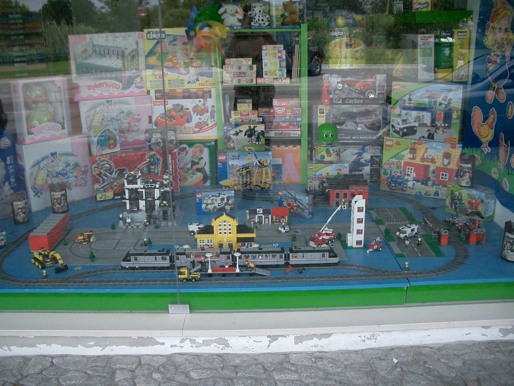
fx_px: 520
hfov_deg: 52.6
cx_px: 257
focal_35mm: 35
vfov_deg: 40.7
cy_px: 193
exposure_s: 1/640
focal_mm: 5.8
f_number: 2.6
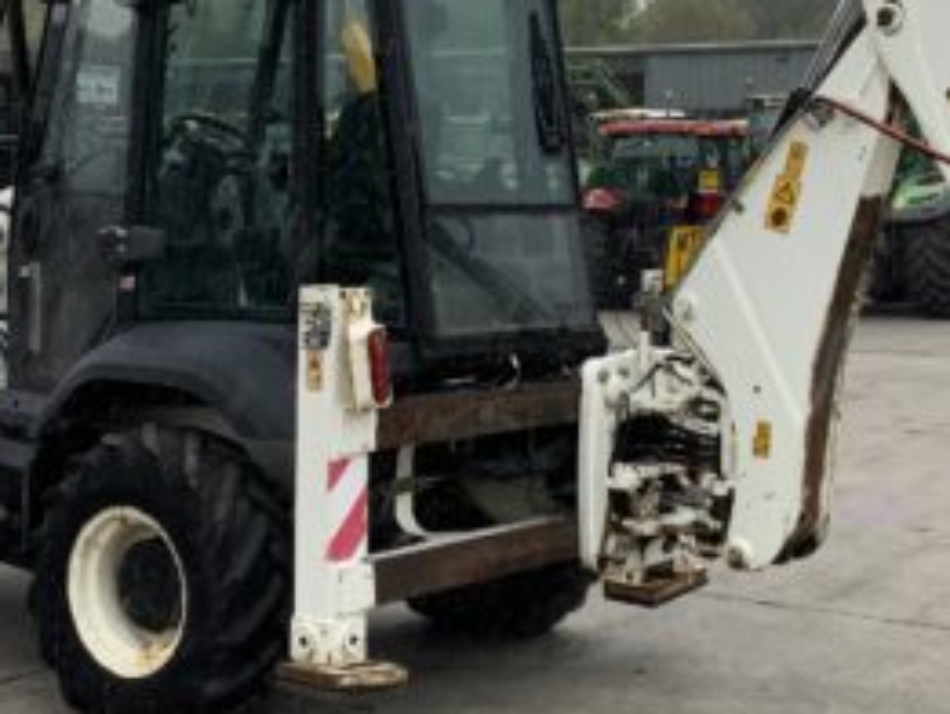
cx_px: 542
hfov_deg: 27.4
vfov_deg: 20.7
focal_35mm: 71
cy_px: 233
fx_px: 1949
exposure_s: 1/504
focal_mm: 3
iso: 16
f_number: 1.8
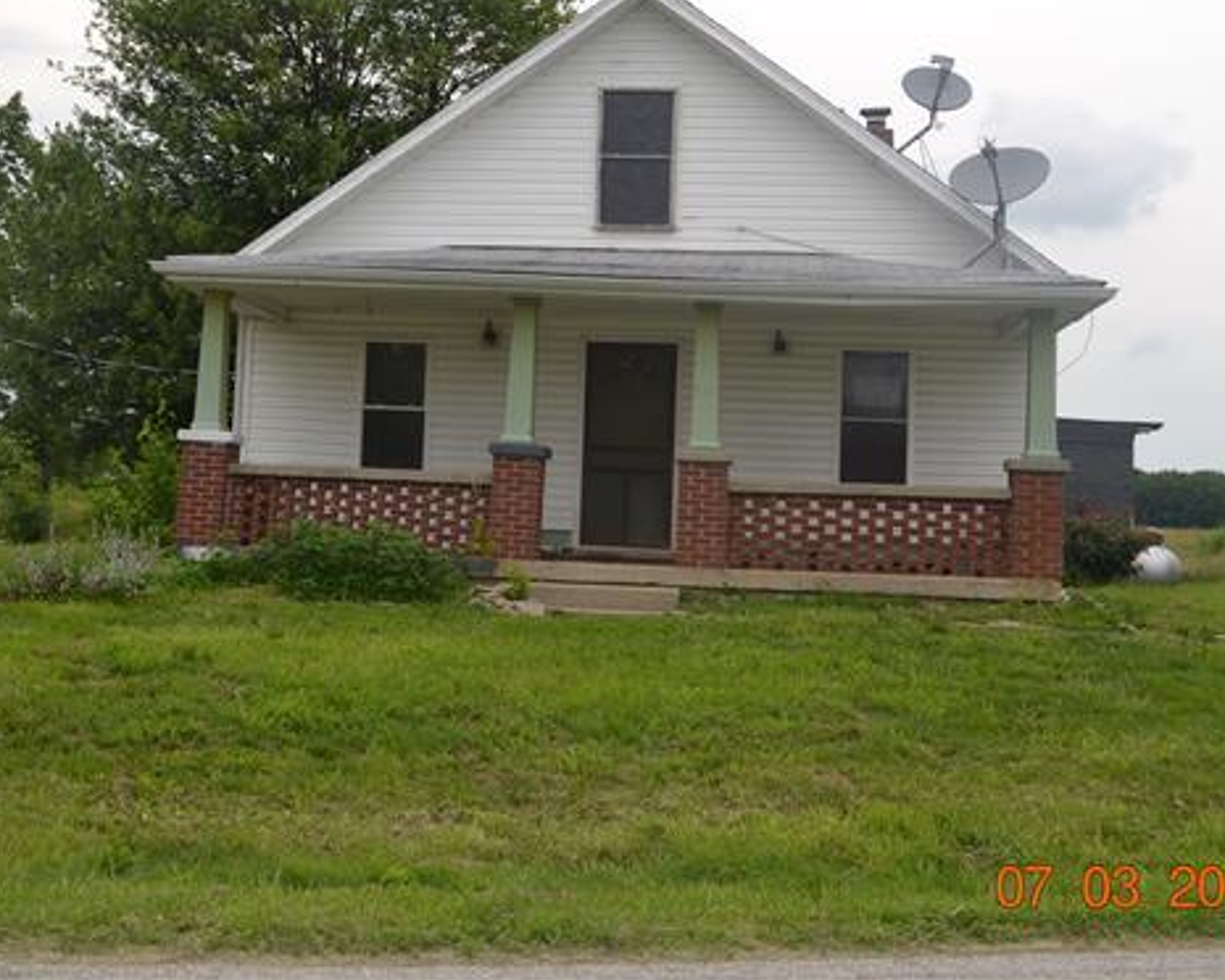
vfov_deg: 31.3
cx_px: 514
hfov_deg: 38.7
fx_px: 1740
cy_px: 350
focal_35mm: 48
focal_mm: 22
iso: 100
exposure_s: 1/200
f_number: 6.3
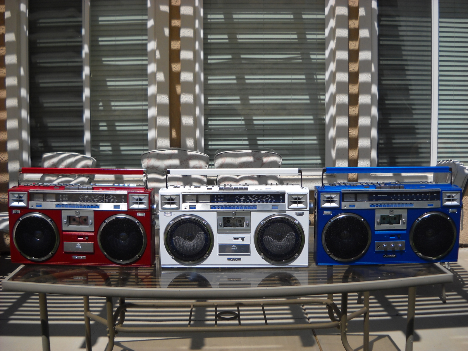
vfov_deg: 35.1
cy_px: 176
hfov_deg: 45.8
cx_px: 234
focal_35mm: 41
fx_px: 554
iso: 64
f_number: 5.5
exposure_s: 1/458
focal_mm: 6.72
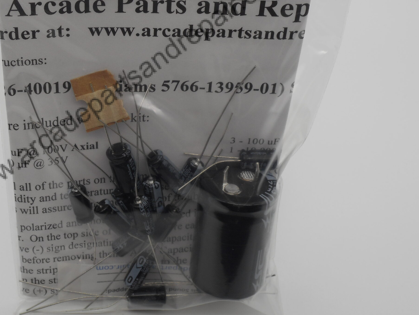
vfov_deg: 20.4
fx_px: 872
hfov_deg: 26.8
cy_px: 102
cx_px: 130
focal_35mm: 72
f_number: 4.9
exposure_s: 1/100
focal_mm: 9.1
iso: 80
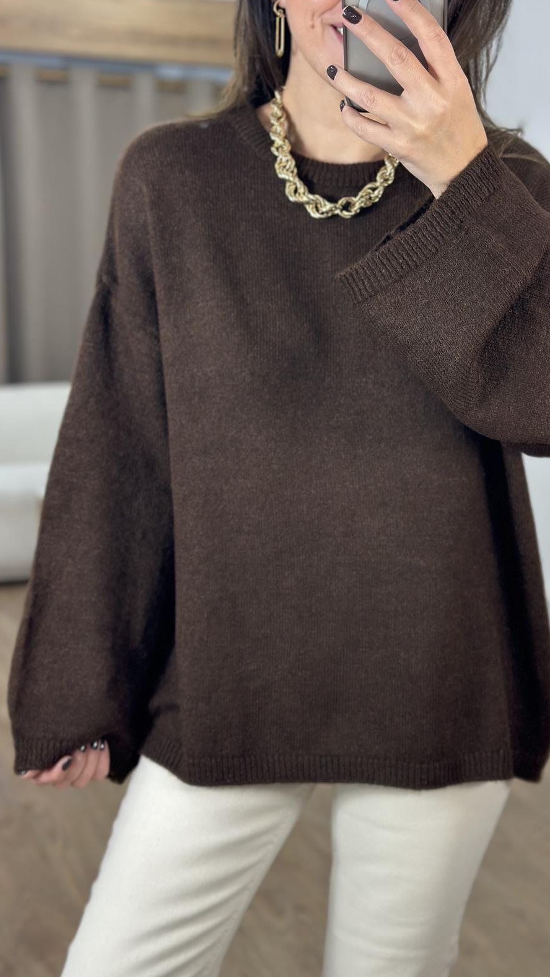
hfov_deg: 22.6
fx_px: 1374
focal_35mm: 53
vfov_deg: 39.2
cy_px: 491
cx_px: 354
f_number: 1.78
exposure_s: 1/100
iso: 80
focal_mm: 6.86
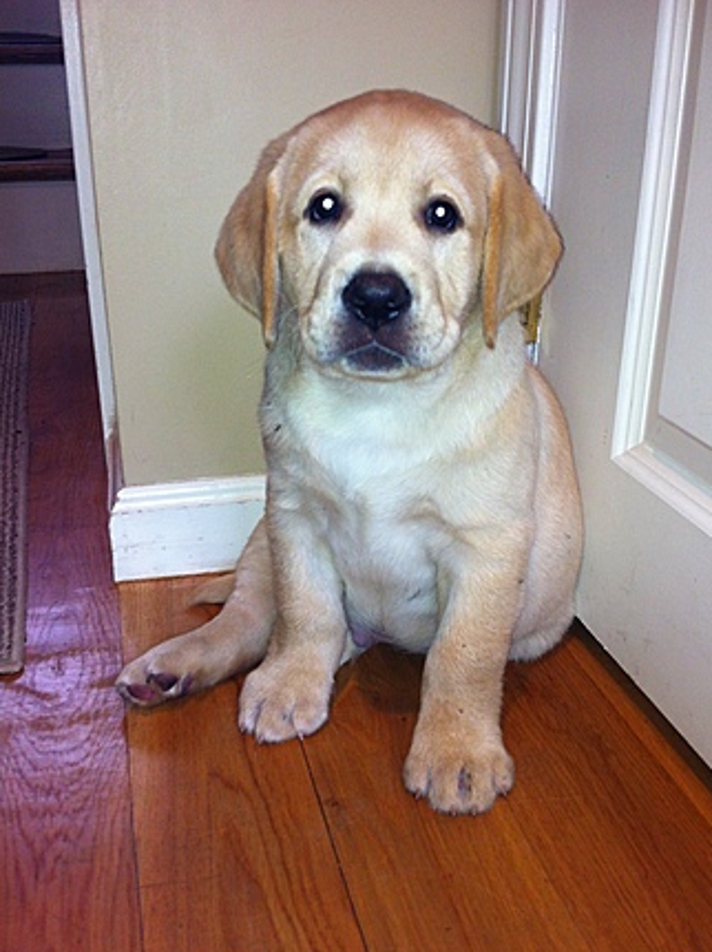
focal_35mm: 39
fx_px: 1072
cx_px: 381
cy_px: 484
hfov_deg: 36.7
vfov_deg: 47.9
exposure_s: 1/19
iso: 80
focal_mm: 3.85
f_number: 2.8
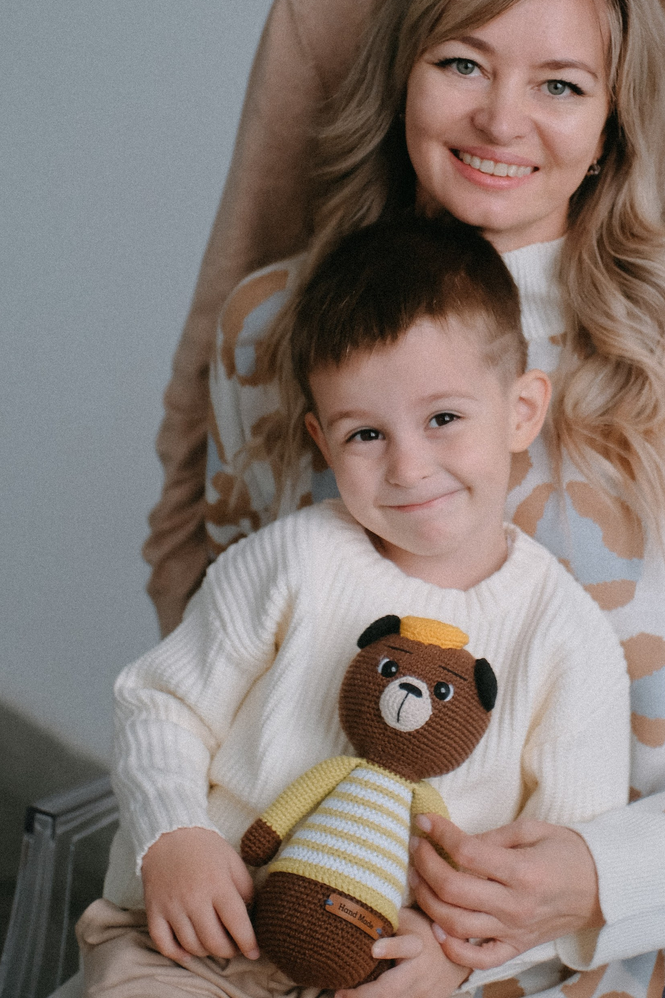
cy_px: 260
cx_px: 492
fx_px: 2438
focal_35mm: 88
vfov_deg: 22.9
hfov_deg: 15.5
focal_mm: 35
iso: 400
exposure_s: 1/600
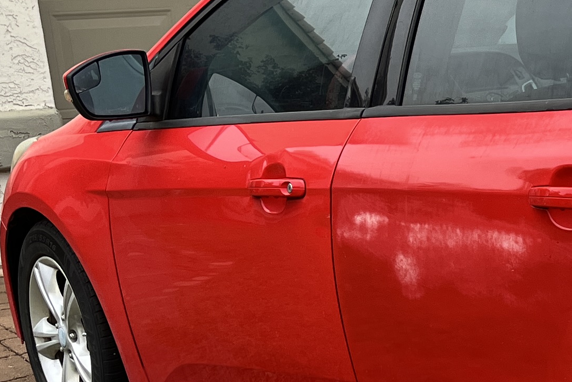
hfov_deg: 18.8
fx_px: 1589
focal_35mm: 100
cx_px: 769
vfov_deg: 13.5
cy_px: 381
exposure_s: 1/153
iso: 40
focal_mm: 5.1
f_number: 1.6
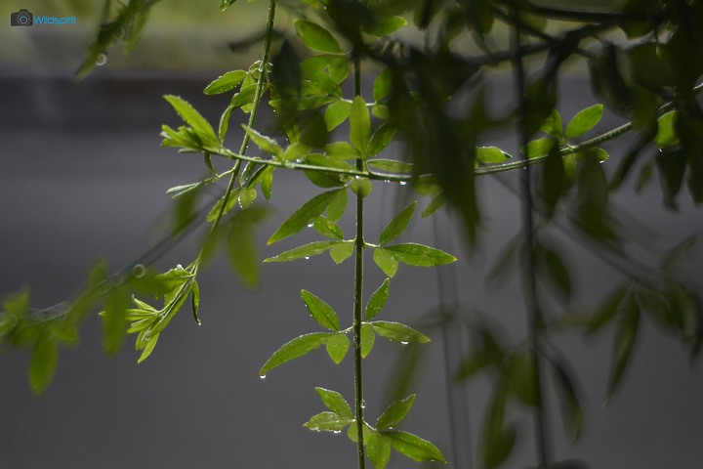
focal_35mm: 450
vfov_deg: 3.1
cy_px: 234
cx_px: 352
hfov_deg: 4.6
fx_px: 8787
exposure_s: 1/100
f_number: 5.6
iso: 800
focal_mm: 300
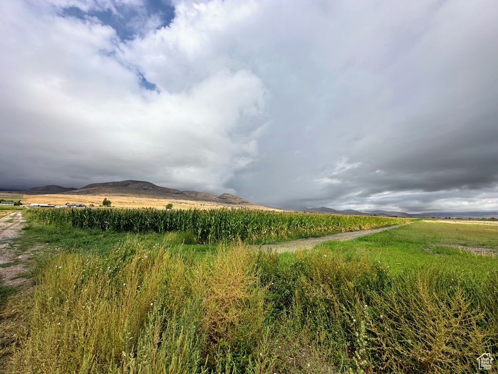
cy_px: 187
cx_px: 249
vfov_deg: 85.7
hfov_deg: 102.1
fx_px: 201
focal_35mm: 14
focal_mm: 2.22
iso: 50
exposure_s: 1/4132
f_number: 2.2
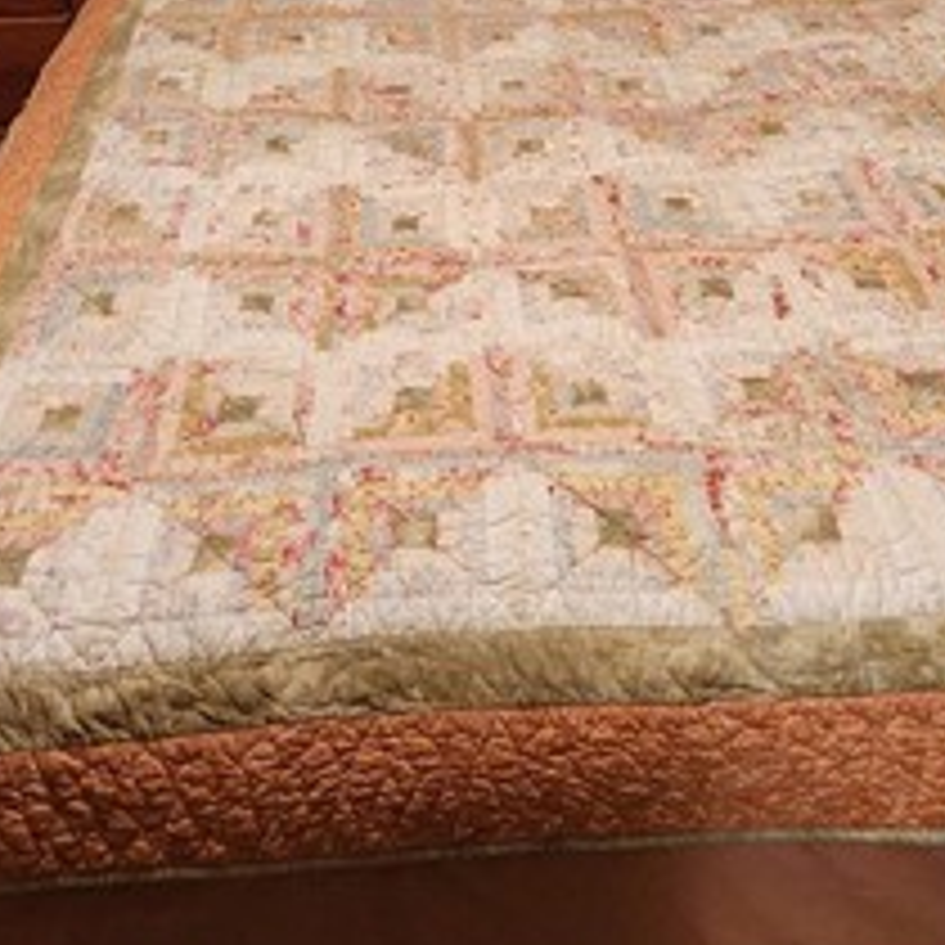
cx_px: 504
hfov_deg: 47.2
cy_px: -4
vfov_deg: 41.1
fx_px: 1081
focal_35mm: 35
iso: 640
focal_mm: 2.2
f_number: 2.2
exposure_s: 1/30
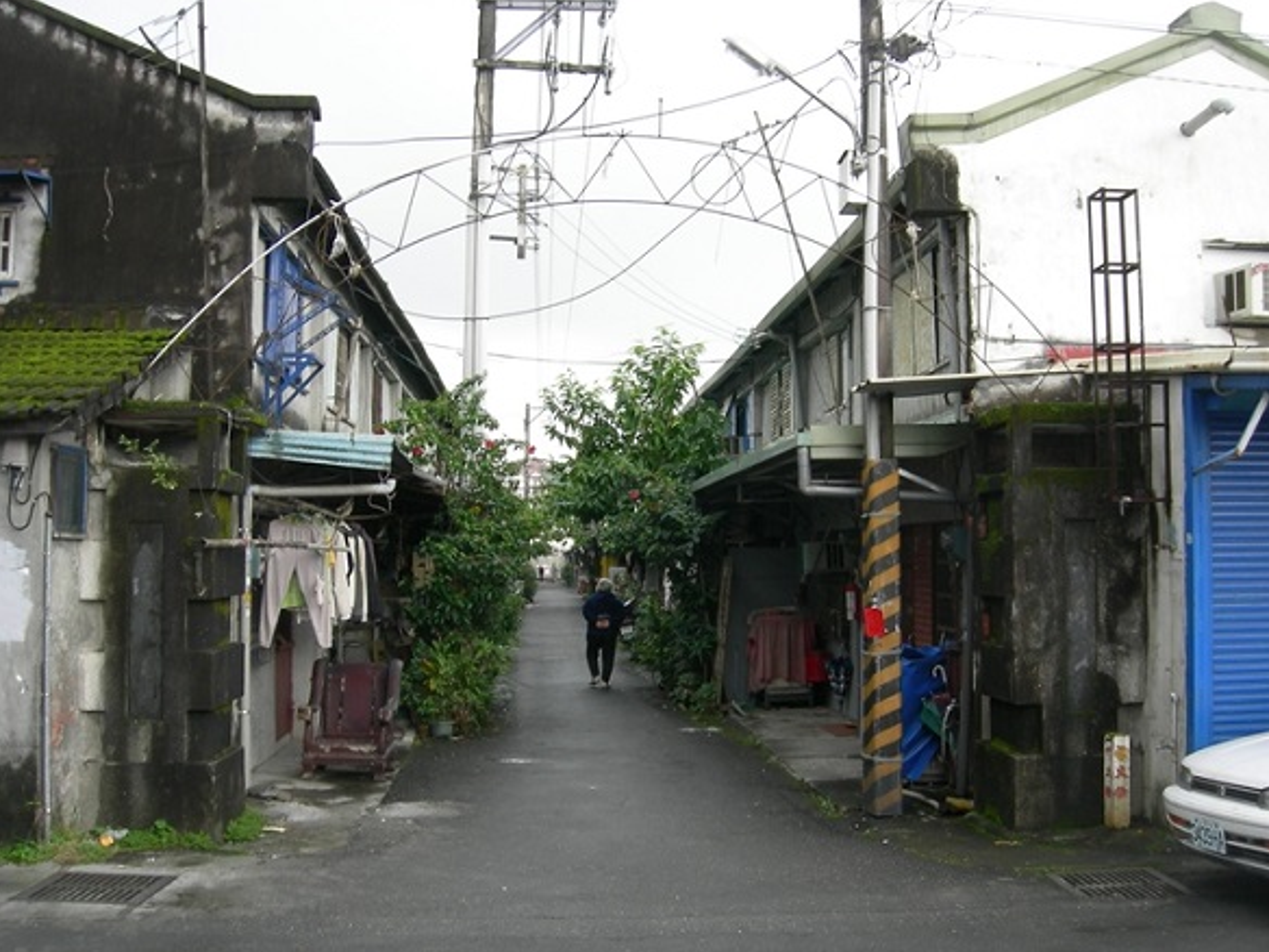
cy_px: 469
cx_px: 634
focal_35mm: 37
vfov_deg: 38.7
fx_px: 1356
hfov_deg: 50.1
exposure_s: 1/57.3
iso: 64
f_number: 3.8
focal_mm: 7.5
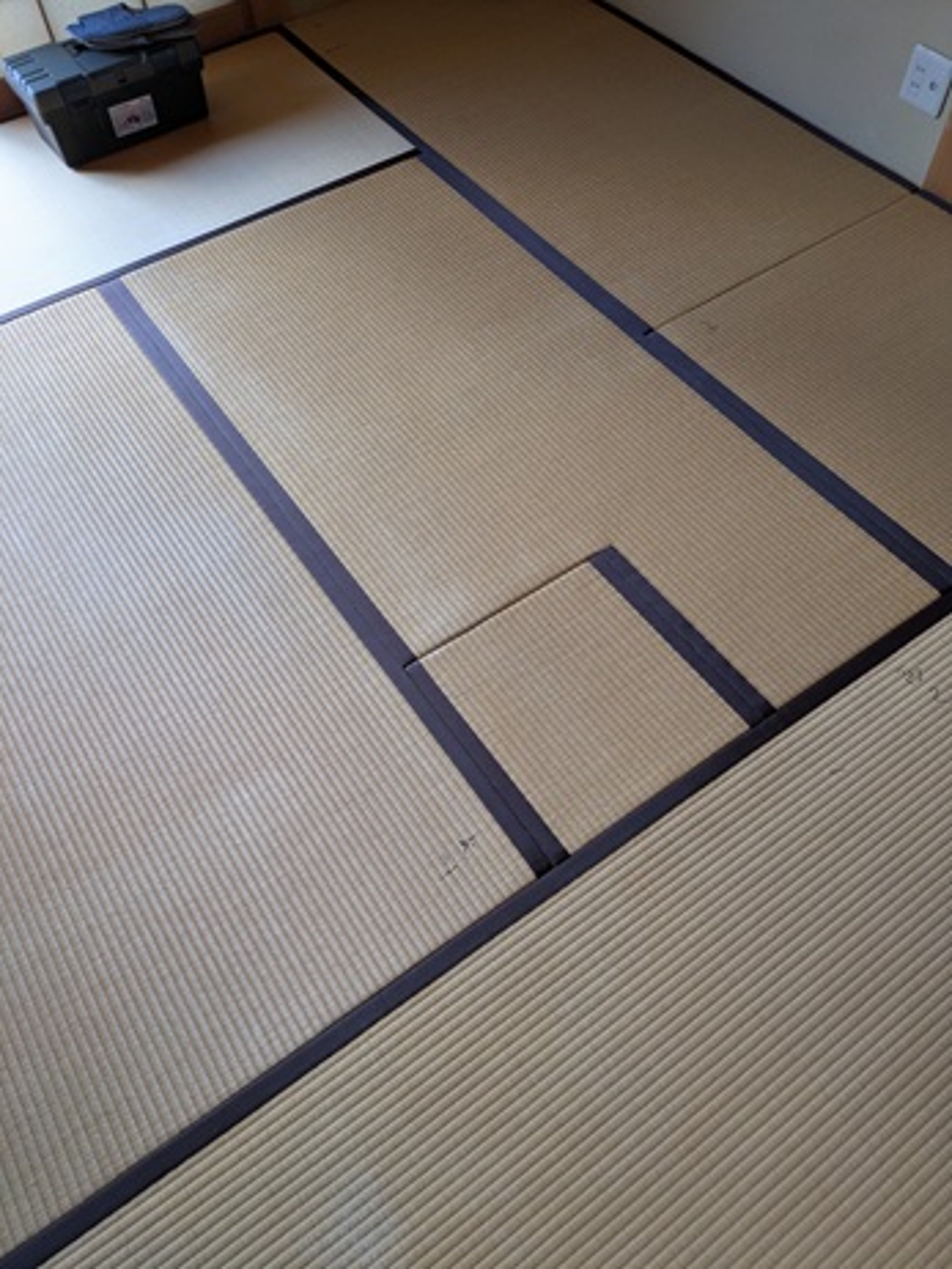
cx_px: 476
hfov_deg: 54.9
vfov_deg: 69.4
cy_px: 634
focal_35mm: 25
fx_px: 916
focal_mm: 5.43
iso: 111
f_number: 1.89
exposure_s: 1/40
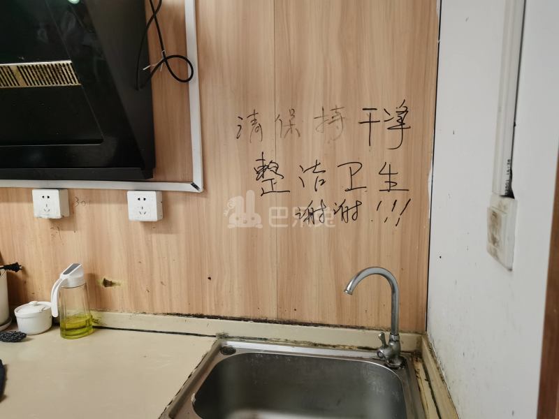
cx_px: 280
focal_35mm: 27
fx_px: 436
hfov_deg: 65.3
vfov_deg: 51.4
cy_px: 210
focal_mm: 5.58
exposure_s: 1/25
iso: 640
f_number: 1.8
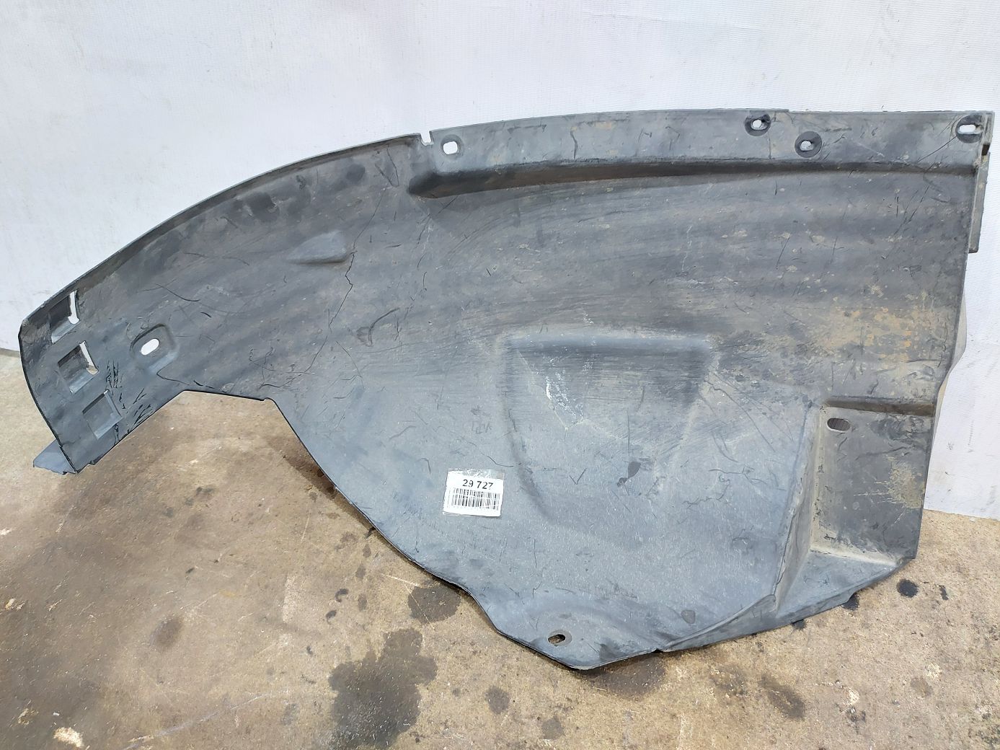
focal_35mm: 24
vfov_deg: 56.8
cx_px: 500
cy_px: 375
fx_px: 693
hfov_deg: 71.6
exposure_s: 1/25
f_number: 1.8
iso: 320
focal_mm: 5.23
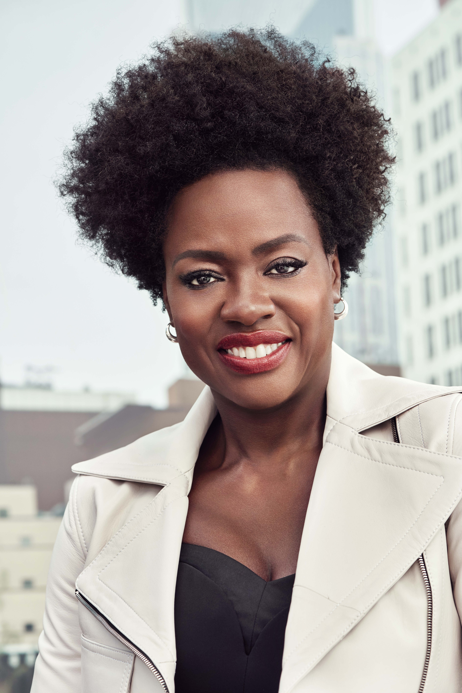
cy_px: 346
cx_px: 231
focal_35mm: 105
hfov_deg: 13.0
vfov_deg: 19.5
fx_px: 2021
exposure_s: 1/320
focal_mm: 105
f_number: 9
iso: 400
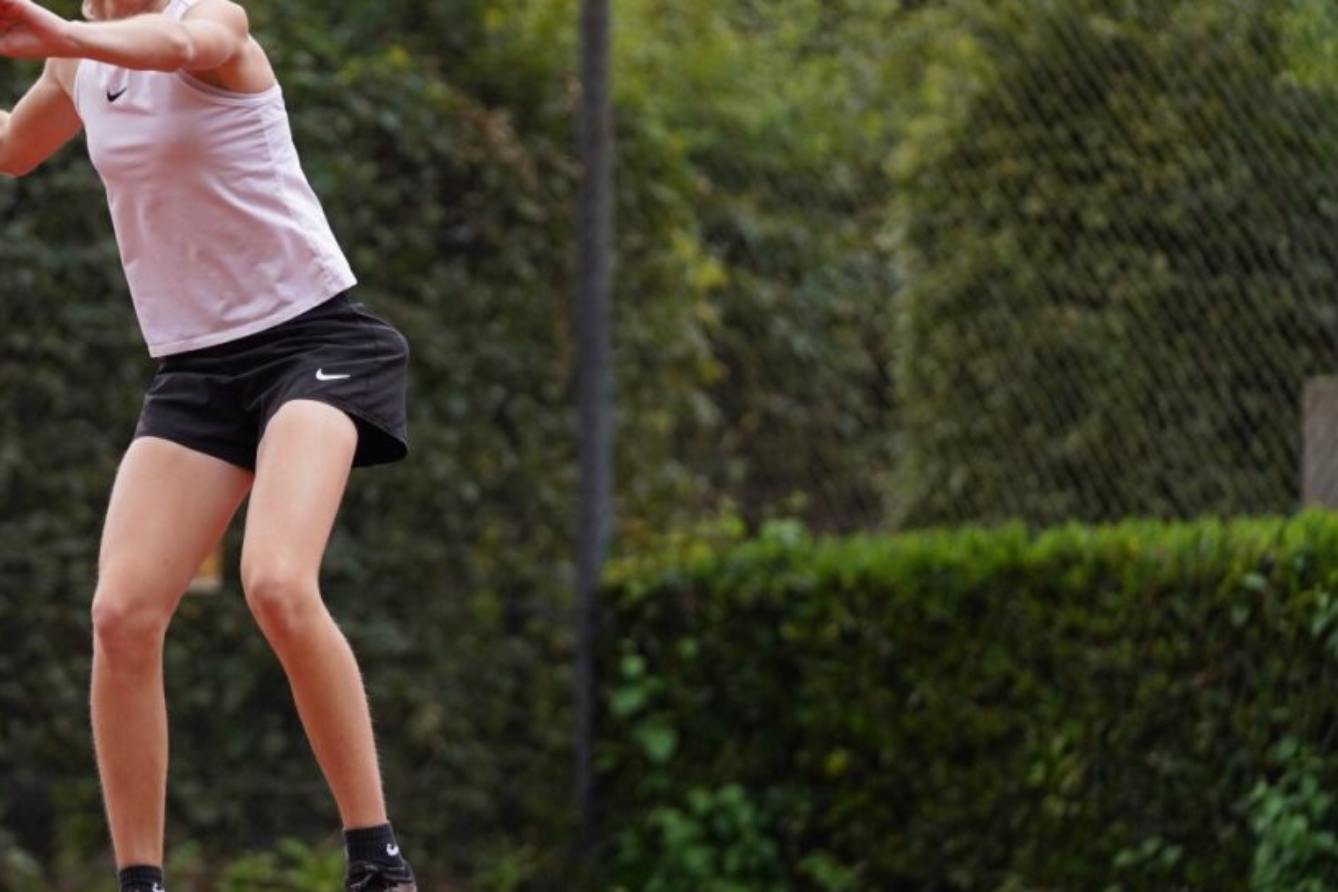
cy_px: 332
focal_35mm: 208
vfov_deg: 6.6
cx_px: 276
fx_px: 7730
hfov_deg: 9.9
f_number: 2.8
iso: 640
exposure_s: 1/1600
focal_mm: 130
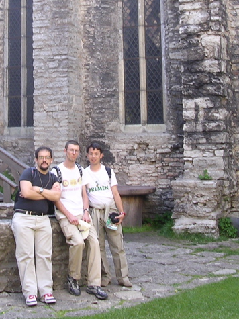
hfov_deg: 20.3
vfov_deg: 26.5
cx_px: 60
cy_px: 60
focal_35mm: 72
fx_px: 663
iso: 100
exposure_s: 1/64.2
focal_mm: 5.8
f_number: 2.8
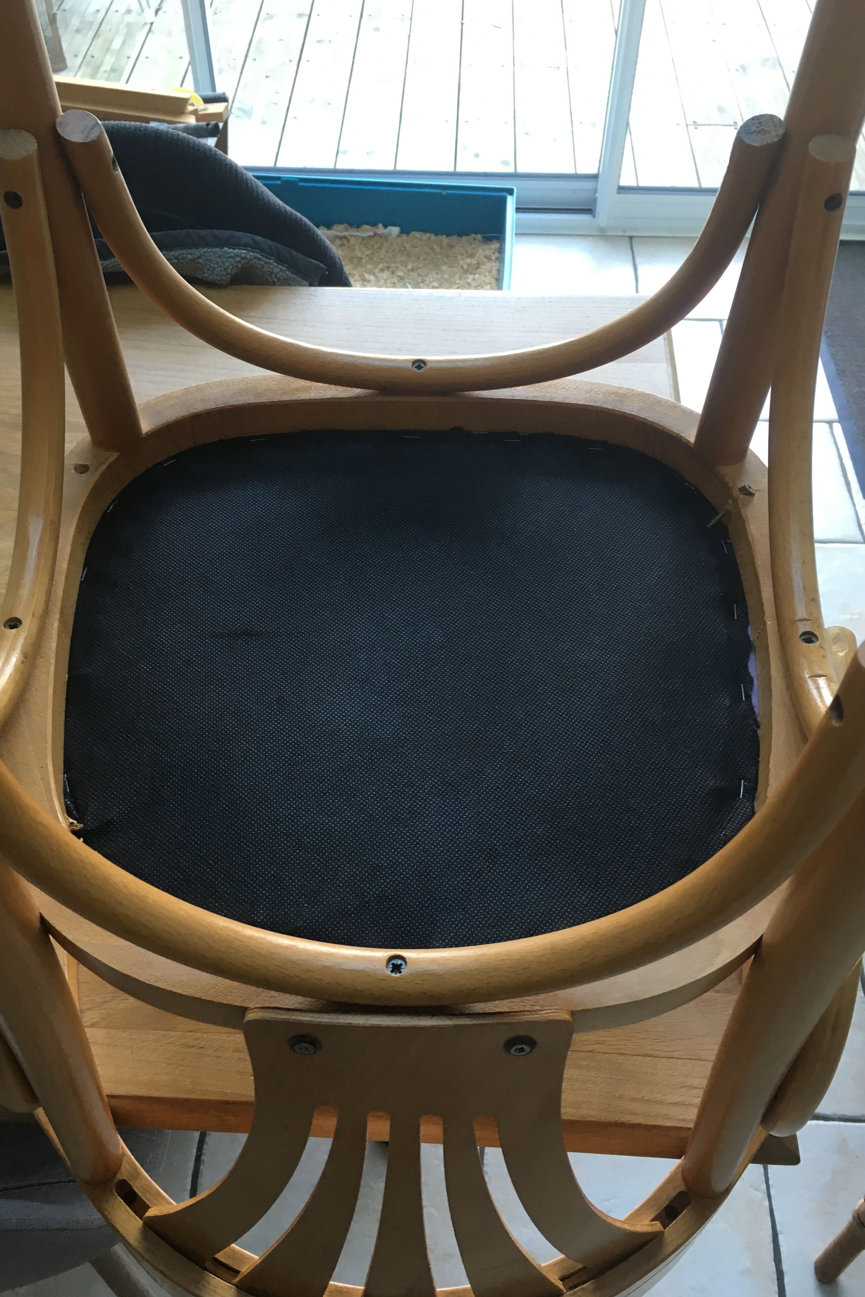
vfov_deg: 60.3
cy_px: 664
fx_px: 1117
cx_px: 413
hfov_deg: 42.3
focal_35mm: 31
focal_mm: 4.15
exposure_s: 1/33
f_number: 2.2
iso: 80
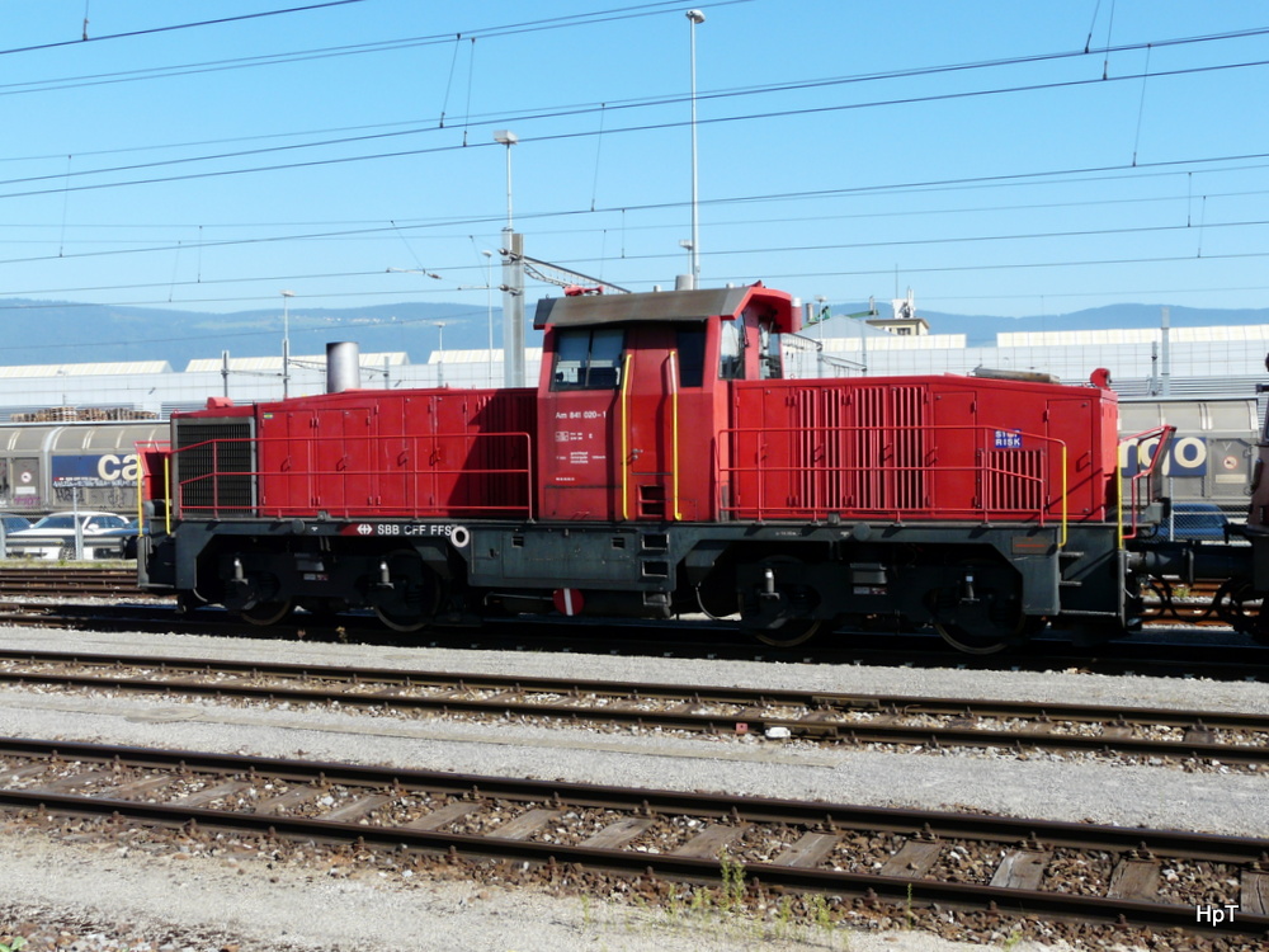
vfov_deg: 36.8
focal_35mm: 39
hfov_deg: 47.9
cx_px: 634
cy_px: 476
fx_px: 1430
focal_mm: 6.4
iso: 100
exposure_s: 1/250
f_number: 5.6
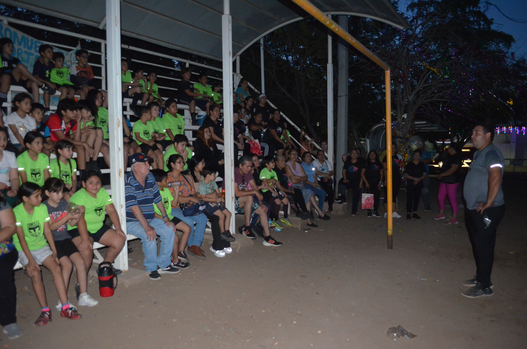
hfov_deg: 67.5
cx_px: 264
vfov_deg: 47.7
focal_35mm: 27
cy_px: 174
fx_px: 394
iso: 3200
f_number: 3.5
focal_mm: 18
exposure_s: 1/60
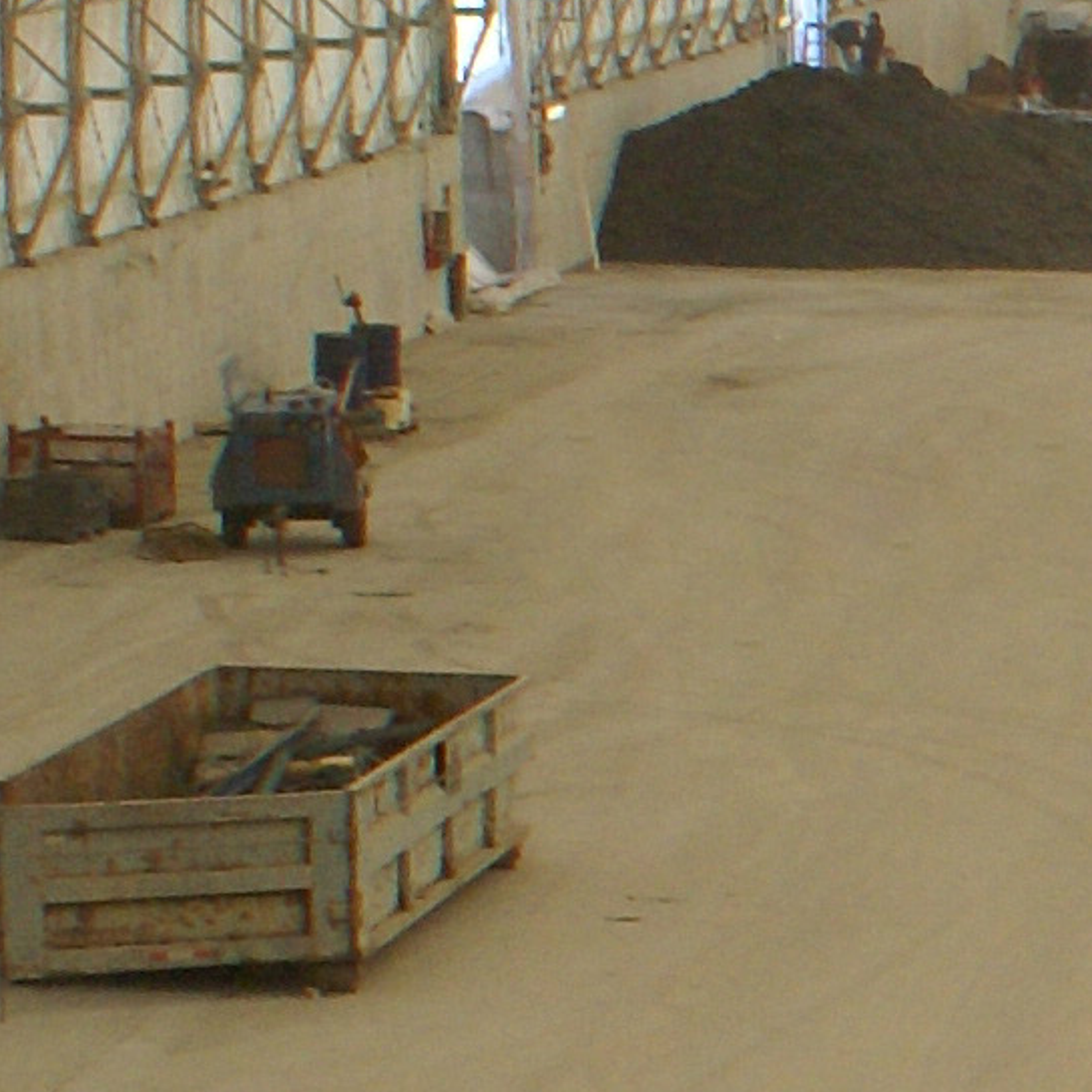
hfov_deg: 7.1
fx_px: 7780
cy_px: 1495
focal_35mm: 218
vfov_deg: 7.9
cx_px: 3336
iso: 400
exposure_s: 1/320
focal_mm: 24
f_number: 5.6
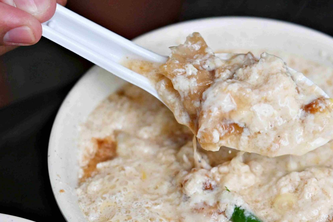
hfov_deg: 17.7
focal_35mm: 115
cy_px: 138
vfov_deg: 11.9
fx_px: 1064
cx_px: 232
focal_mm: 50
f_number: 3.2
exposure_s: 1/160
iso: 220
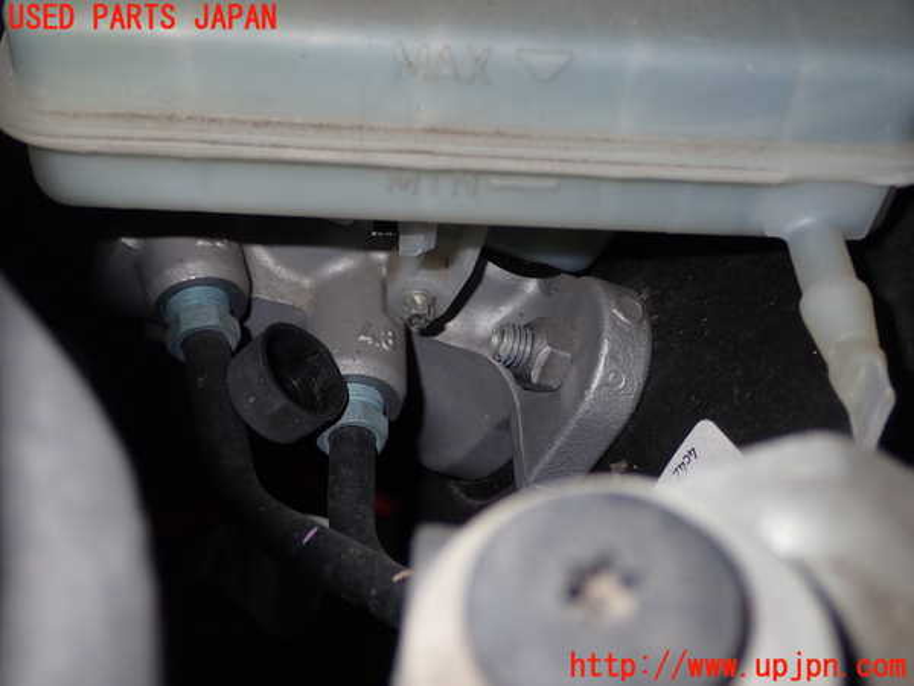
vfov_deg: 29.1
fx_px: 1320
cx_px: 457
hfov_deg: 38.2
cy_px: 343
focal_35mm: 50
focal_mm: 9.01
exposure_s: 1/50
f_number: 9
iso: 200
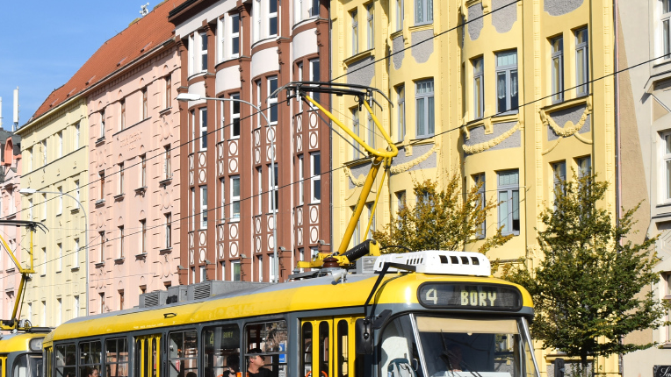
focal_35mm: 83
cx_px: 214
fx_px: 1475
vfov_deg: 14.5
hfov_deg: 25.5
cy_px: 286
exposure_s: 1/500
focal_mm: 31
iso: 200
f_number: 10
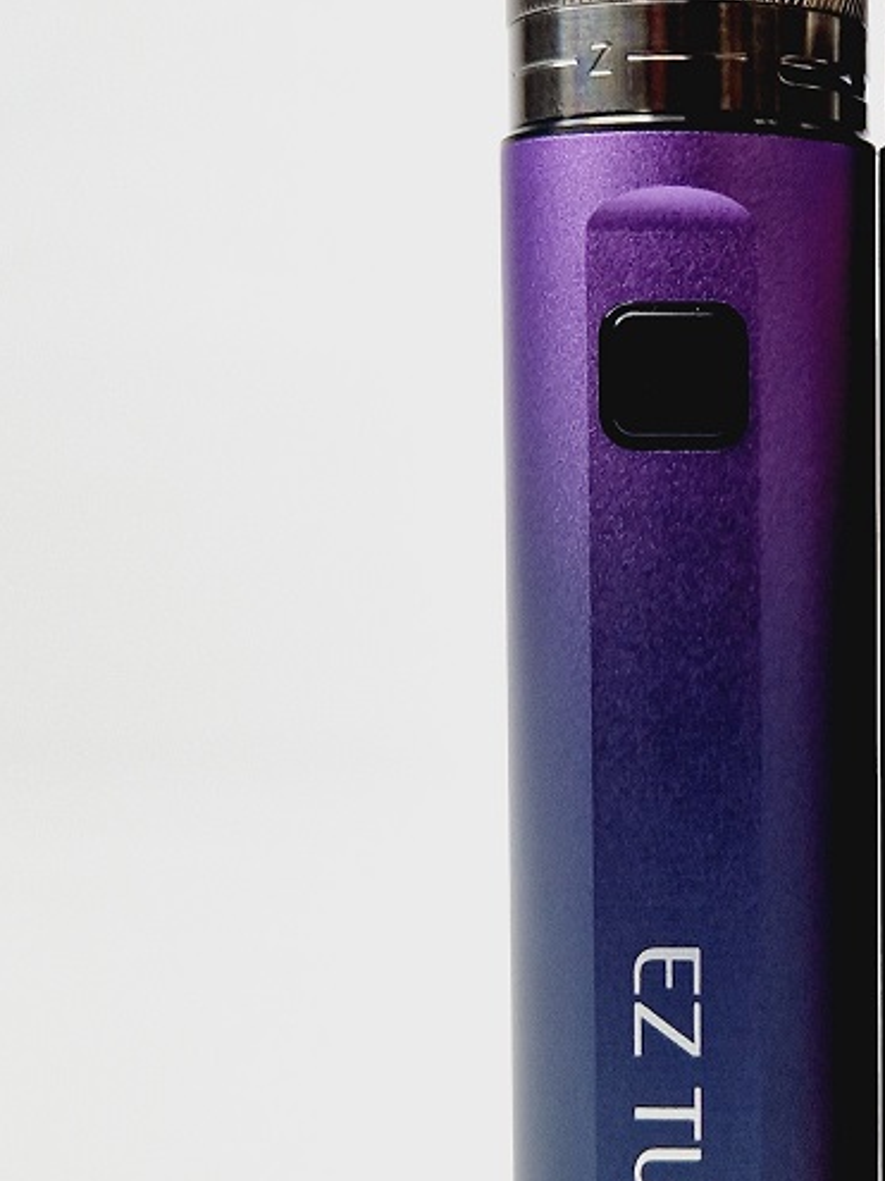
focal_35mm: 62
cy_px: 595
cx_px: 880
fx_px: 2114
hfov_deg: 22.7
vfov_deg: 31.2
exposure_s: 1/160
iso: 50
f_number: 1.8
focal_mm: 5.4
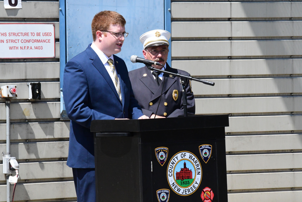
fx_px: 2516
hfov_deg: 6.9
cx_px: 151
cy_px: 101
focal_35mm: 300
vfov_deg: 4.6
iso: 5000
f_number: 20
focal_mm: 200
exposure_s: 1/1600
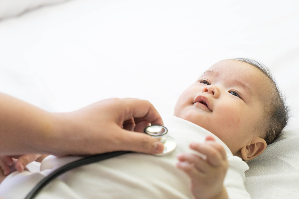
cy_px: 100
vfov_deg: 19.5
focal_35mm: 70
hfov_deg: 28.8
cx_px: 150
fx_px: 581
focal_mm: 70
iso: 200
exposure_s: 1/125
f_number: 5
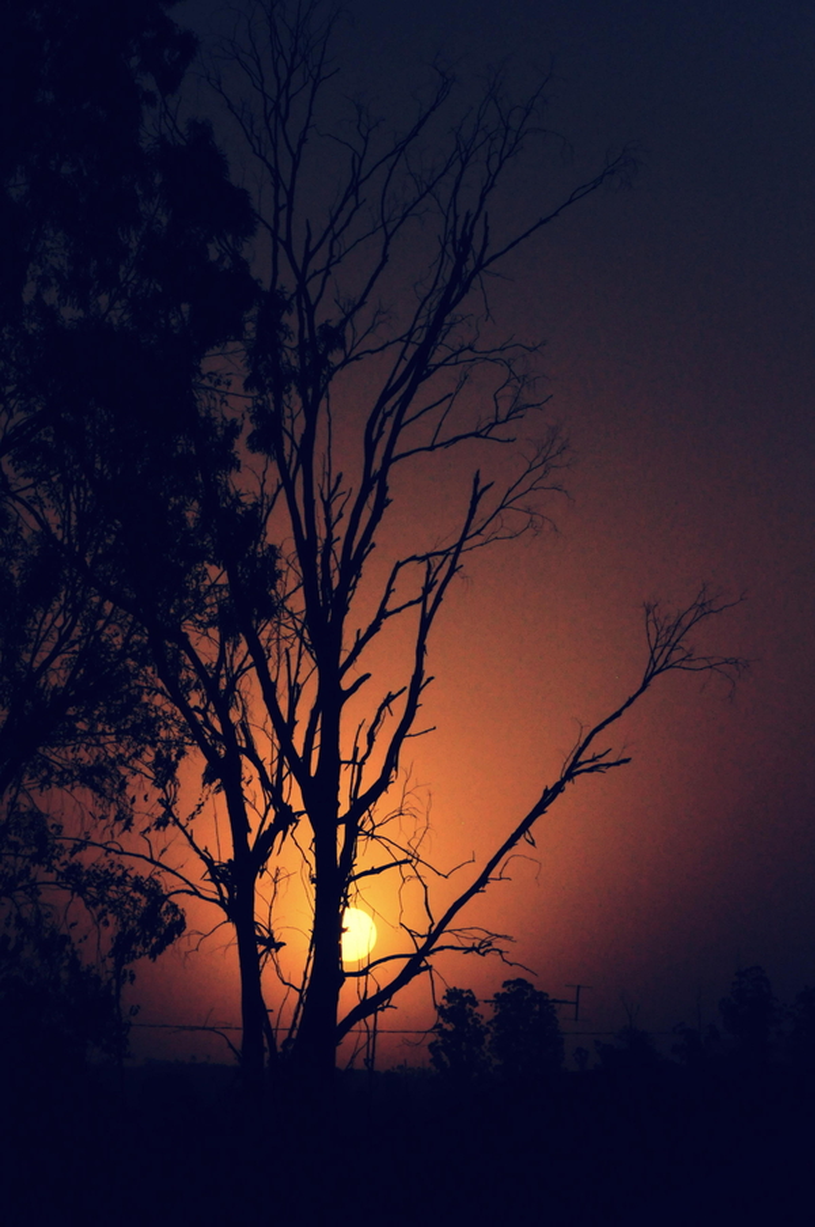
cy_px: 614
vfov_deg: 11.8
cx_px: 408
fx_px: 5922
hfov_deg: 7.9
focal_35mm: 174
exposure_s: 1/3200
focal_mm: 116
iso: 1000
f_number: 29
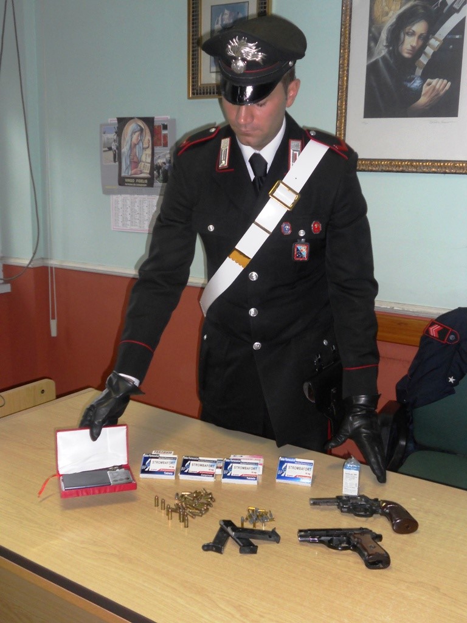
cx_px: 234
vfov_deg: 49.0
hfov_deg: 37.7
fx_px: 684
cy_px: 312
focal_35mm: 38
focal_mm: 6.9
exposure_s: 1/30
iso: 200
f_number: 3.9
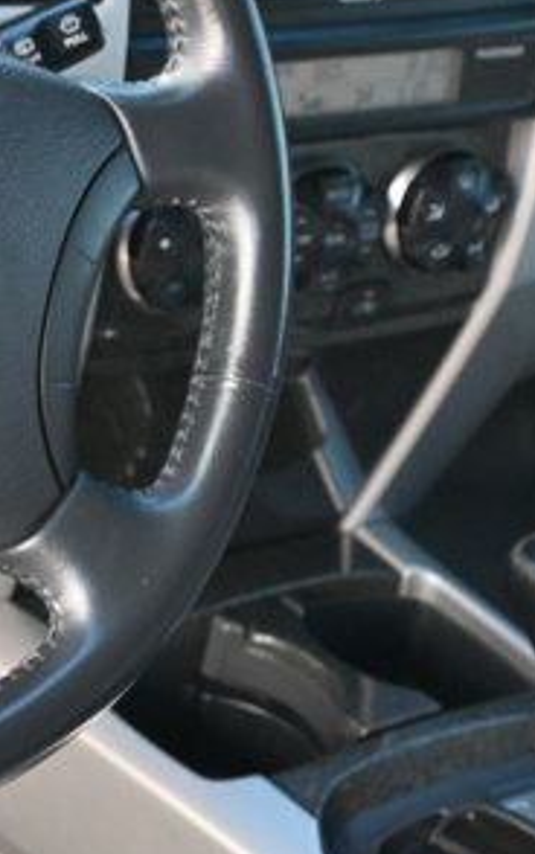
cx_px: -96
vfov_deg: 18.6
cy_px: 442
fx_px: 2605
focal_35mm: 112
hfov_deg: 11.5
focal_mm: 21
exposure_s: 1/125
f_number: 4
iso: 450
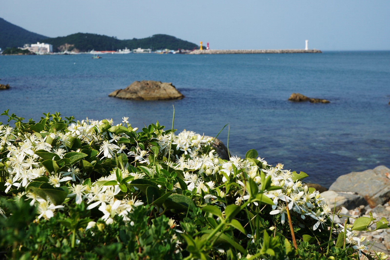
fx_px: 488
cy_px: 130
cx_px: 195
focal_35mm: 45
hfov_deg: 43.6
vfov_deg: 29.9
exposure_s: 1/200
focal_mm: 30
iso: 160
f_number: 13
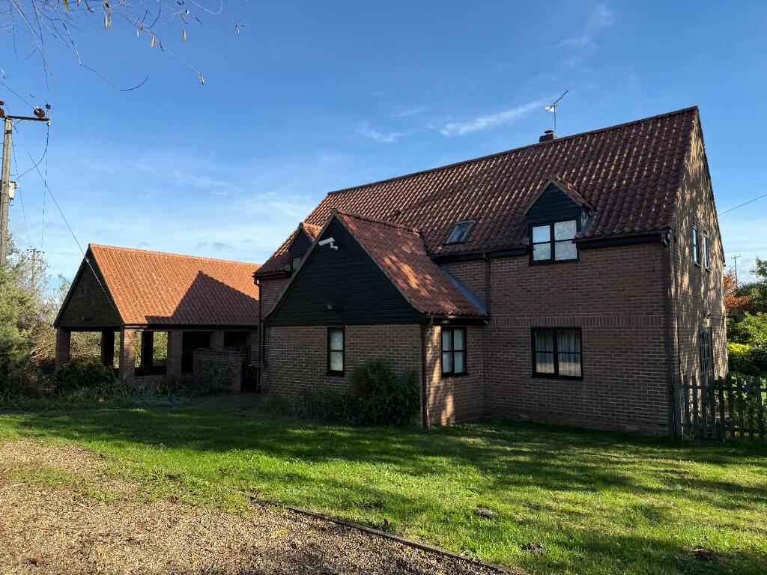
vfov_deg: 56.8
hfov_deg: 71.6
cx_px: 384
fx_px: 532
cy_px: 288
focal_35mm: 24
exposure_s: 1/2445
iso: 80
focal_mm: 6.76
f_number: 1.78
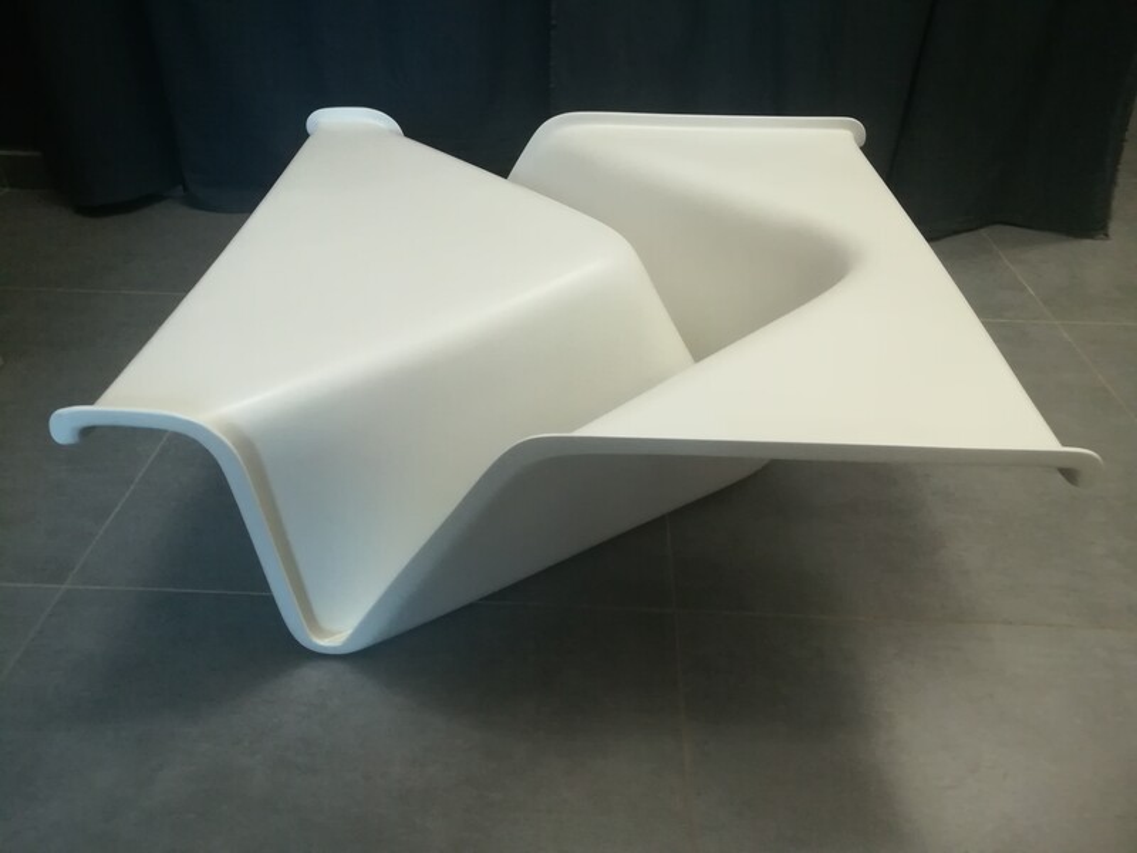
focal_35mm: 26
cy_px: 426
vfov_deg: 53.1
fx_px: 854
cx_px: 568
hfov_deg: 67.3
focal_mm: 3.83
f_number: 2.2
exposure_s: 1/14.3
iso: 640
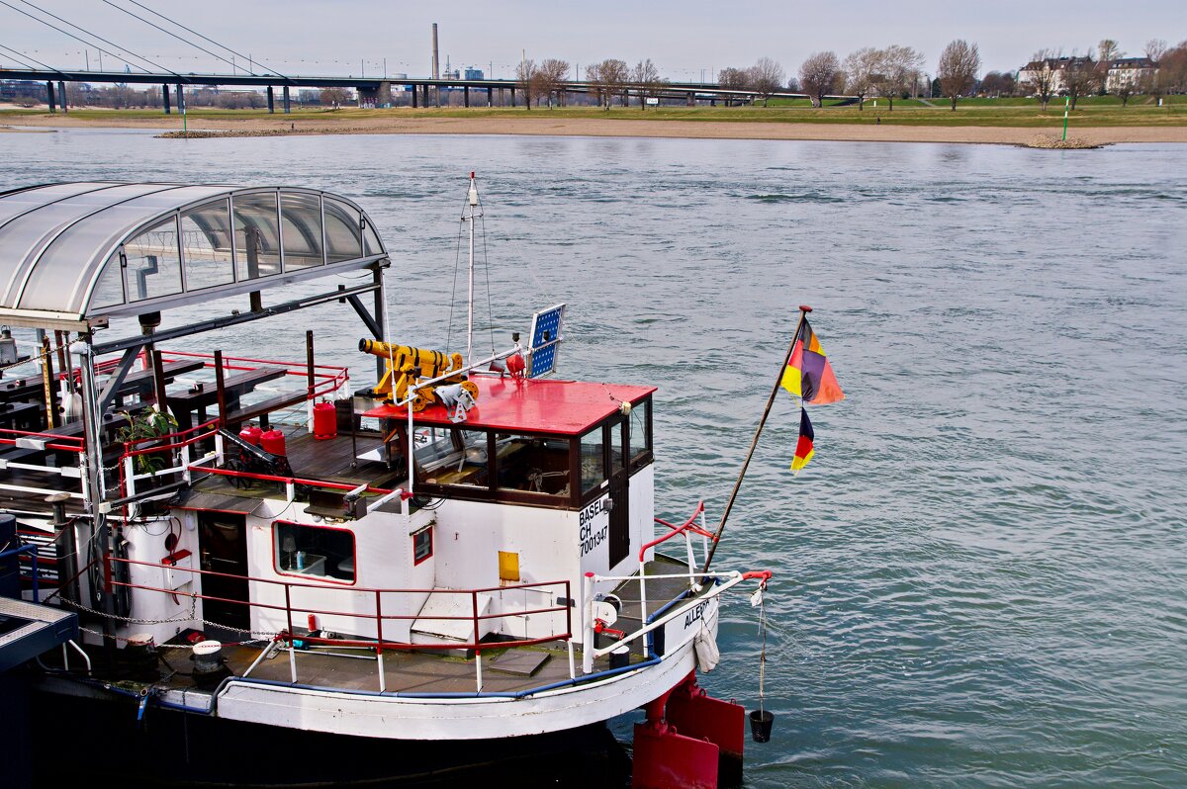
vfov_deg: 34.2
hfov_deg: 49.6
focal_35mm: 39
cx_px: 594
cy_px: 394
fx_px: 1285
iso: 200
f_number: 5.6
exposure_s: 1/640
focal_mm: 25.63
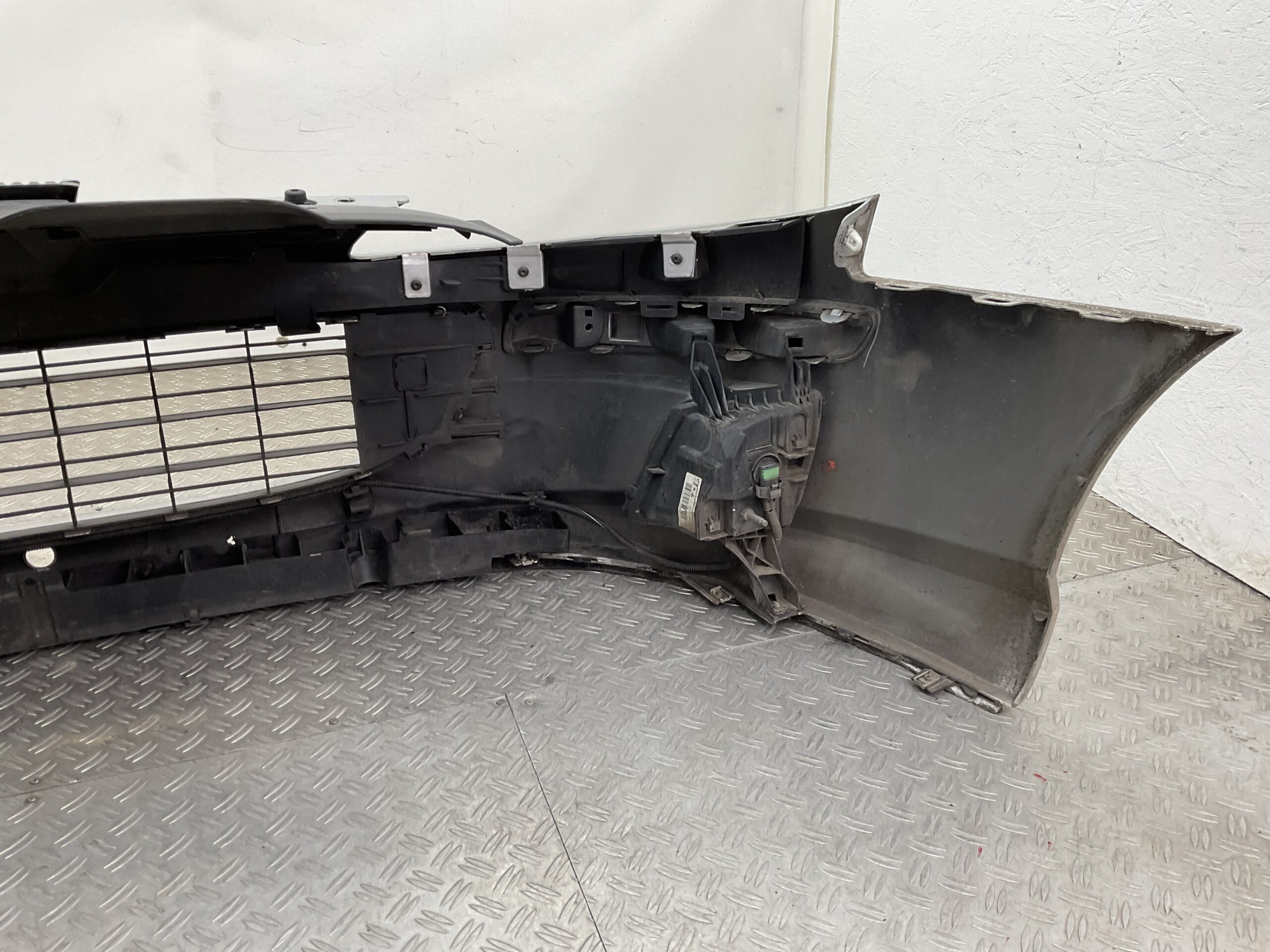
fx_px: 1064
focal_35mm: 29
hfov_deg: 61.7
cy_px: 476
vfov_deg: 48.2
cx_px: 635
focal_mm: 3
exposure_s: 1/120
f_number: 1.8
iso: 40
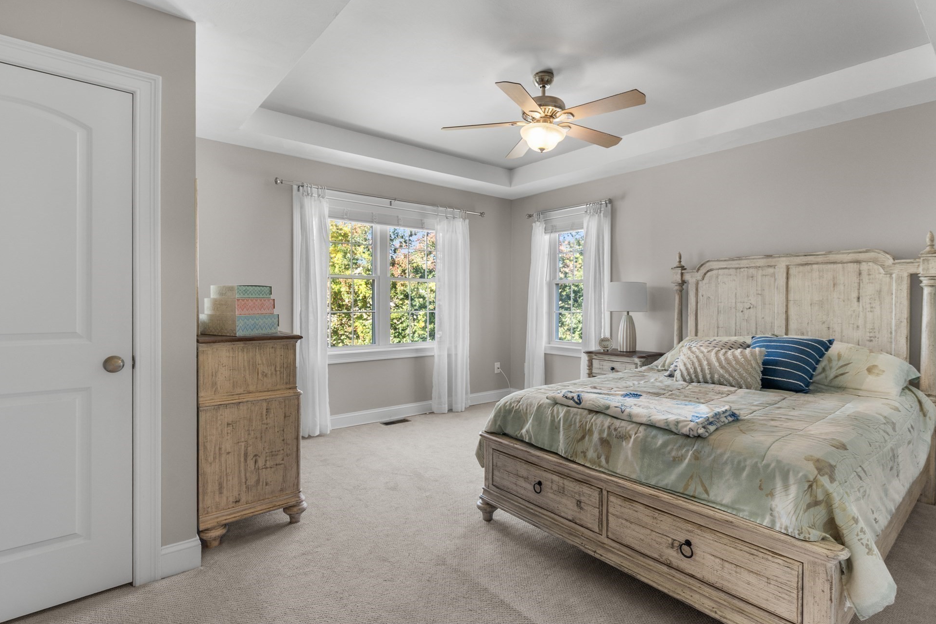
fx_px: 442
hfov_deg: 93.2
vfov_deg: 70.4
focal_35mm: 17
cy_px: 326
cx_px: 494
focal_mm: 16
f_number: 6.3
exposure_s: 1/4
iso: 400
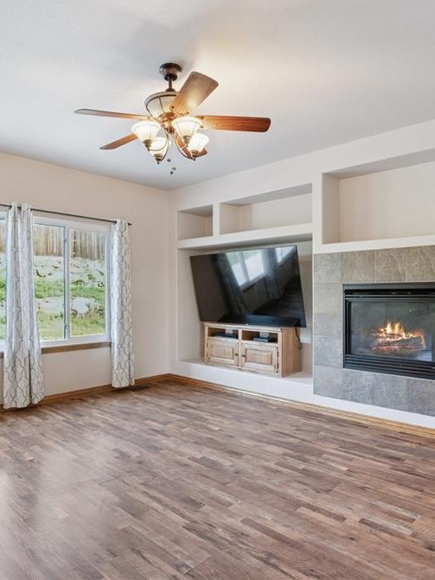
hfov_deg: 60.8
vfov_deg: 76.4
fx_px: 369
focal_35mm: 22
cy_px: 286
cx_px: 189
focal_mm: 15
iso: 800
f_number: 11
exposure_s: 1/6
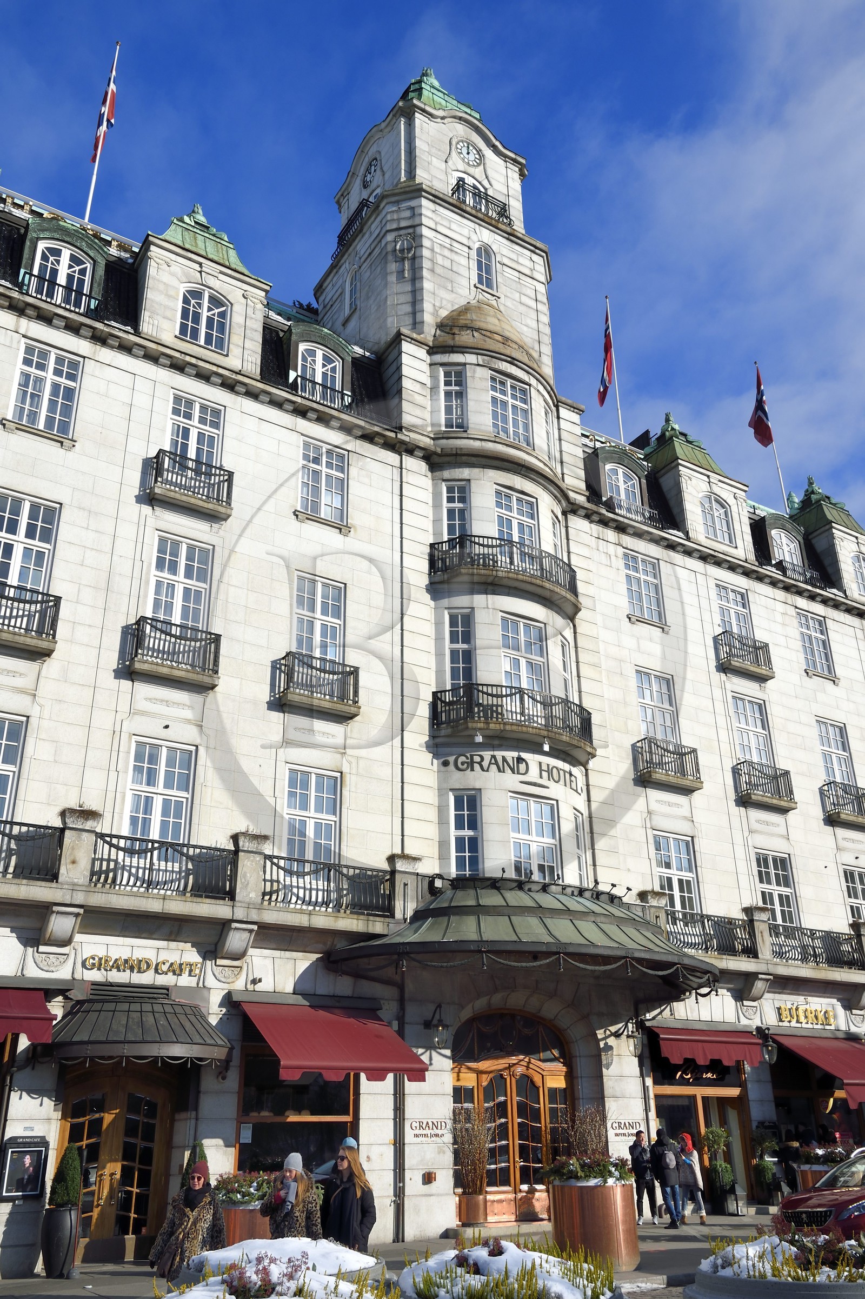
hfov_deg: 42.3
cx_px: 432
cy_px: 650
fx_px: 1118
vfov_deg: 60.3
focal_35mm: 31
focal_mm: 31
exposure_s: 1/250
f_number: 14
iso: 200
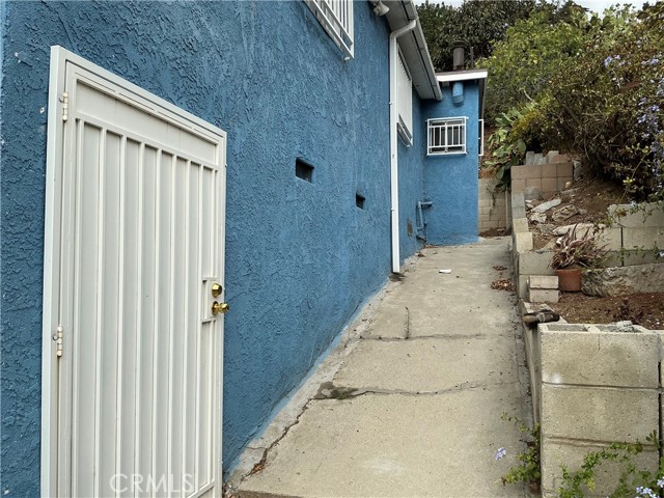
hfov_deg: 63.4
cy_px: 249
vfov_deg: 49.7
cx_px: 332
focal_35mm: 28
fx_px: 537
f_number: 1.8
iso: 25
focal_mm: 3
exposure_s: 1/1534
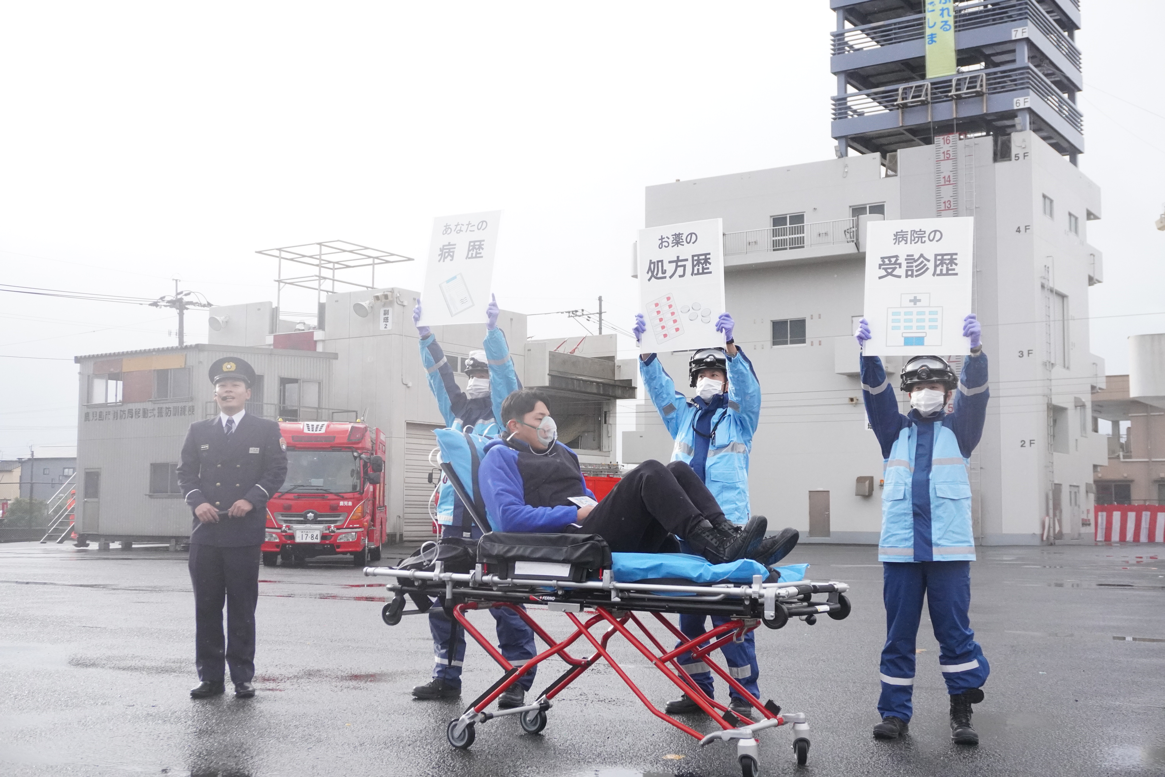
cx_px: 582
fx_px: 1359
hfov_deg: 46.4
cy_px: 388
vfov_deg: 31.9
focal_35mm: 42
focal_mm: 28
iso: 3200
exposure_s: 1/4000
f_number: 5.6
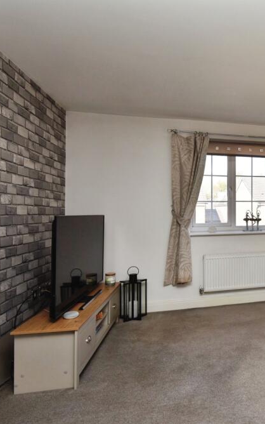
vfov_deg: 72.5
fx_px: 289
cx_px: 275
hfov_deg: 41.7
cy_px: 212
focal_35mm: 25
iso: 400
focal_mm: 16
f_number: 7.1
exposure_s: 1/125
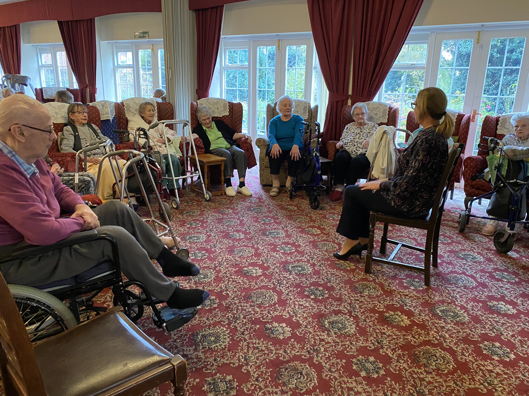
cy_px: 198
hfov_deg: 67.3
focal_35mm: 26
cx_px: 264
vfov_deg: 53.1
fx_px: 397
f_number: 1.8
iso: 640
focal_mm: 4.25
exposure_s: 1/33
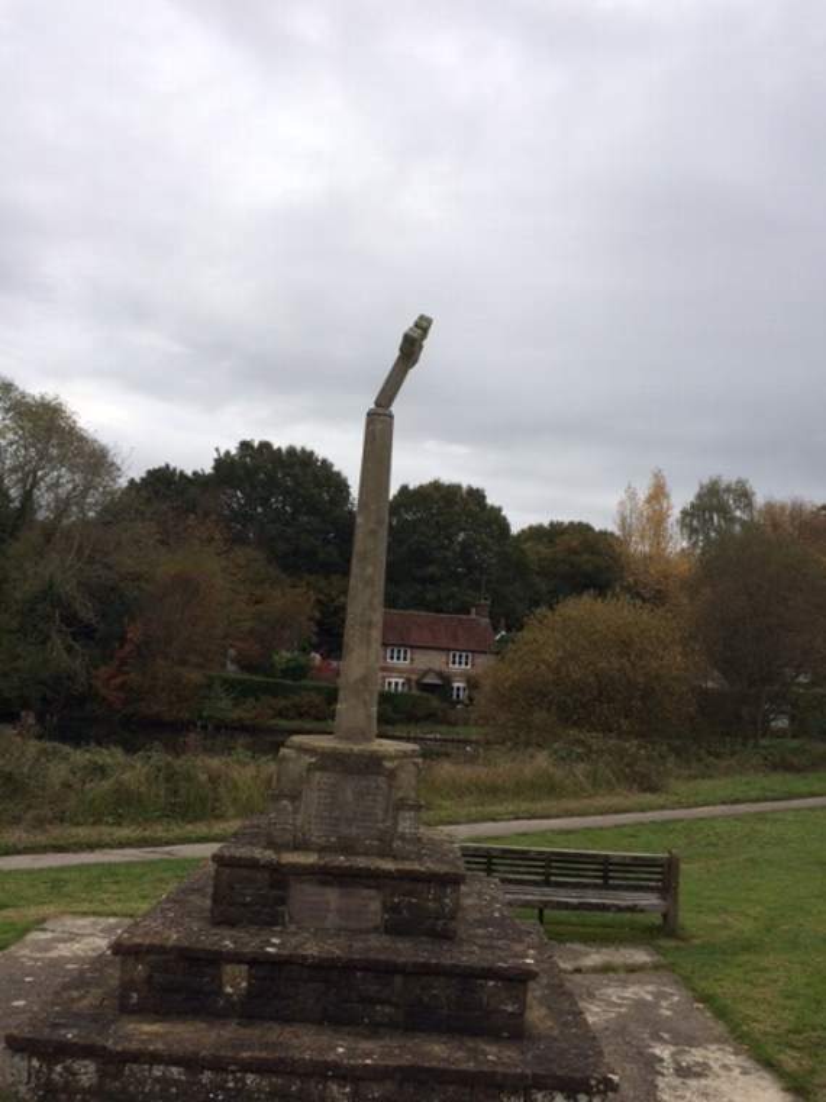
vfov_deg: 61.7
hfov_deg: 48.2
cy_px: 551
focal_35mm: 29
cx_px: 413
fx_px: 923
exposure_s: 1/1172
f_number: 2.2
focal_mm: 4.15
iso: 32
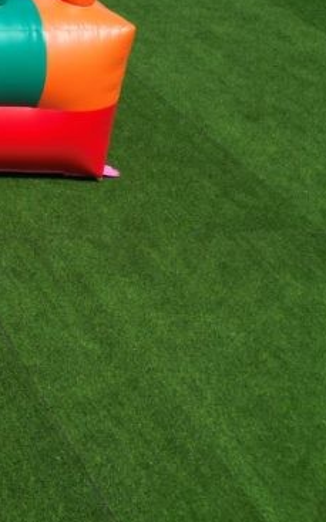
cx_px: -370
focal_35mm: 71
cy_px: 9
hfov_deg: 14.4
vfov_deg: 27.4
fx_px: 1010
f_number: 1.7
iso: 130
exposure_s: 1/4000
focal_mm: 6.72
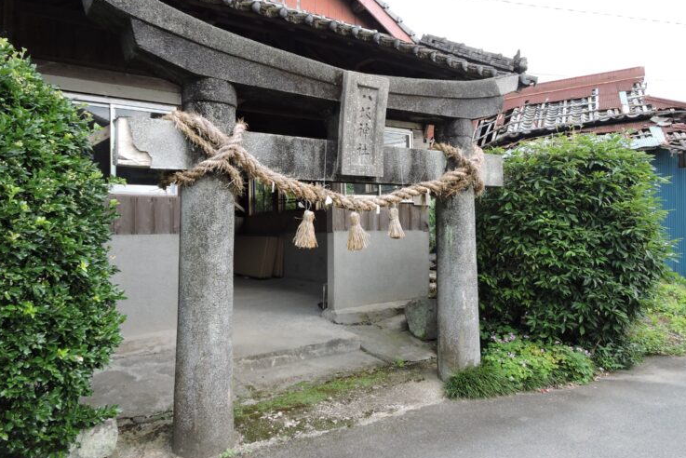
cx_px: 347
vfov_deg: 49.6
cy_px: 225
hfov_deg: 69.4
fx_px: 496
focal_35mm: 26
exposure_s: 1/200
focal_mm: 4.3
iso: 100
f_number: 3.3
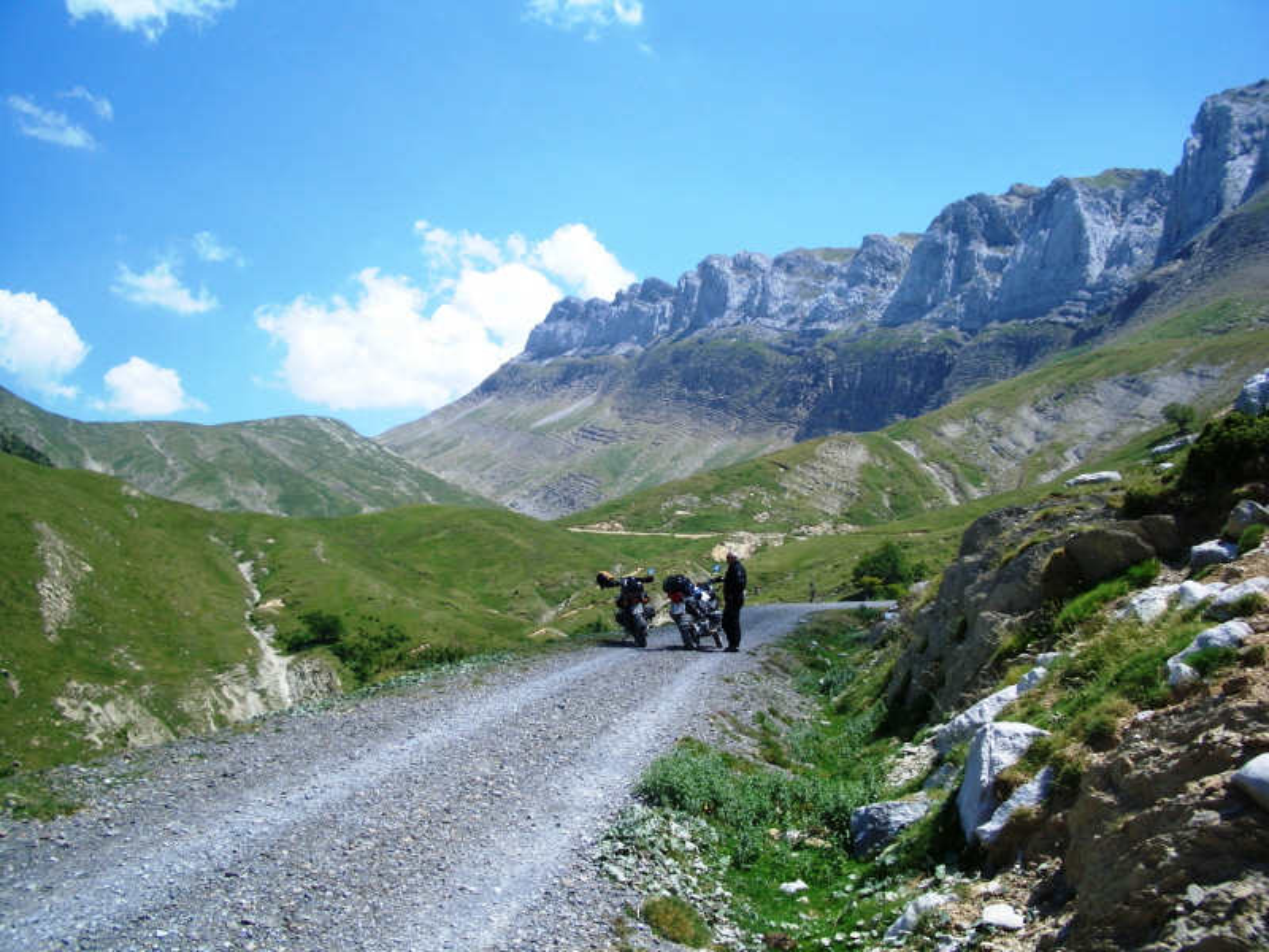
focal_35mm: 35
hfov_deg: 52.6
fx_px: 1283
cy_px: 476
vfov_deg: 40.7
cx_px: 634
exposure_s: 1/500
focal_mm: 5.8
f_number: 4.3
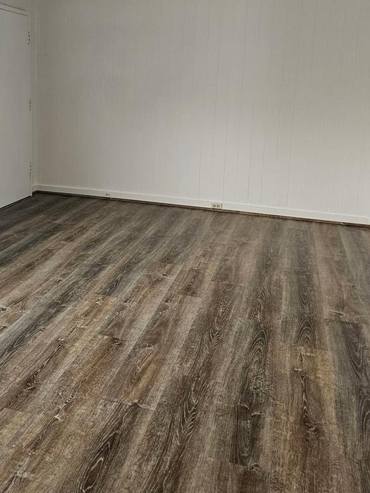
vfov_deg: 49.0
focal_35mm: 37
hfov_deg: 37.8
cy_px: 153
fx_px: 528
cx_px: 97
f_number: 1.7
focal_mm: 6.3
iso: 250
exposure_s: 1/207
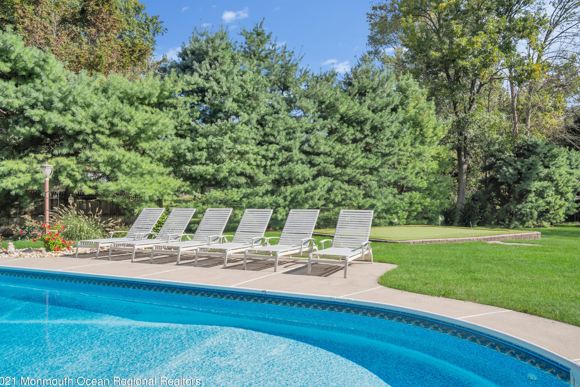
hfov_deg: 61.9
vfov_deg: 43.6
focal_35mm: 30
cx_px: 283
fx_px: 483
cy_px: 199
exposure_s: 1/50
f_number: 8
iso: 100
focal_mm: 29
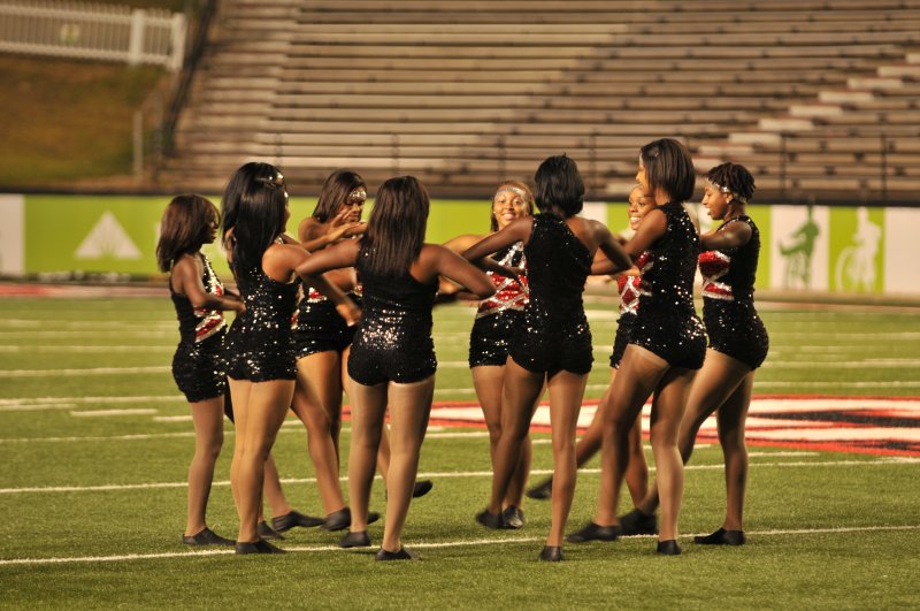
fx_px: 6125
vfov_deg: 5.7
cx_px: 460
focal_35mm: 240
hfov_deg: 8.6
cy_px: 306
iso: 280
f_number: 2.8
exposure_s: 1/60
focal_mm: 160
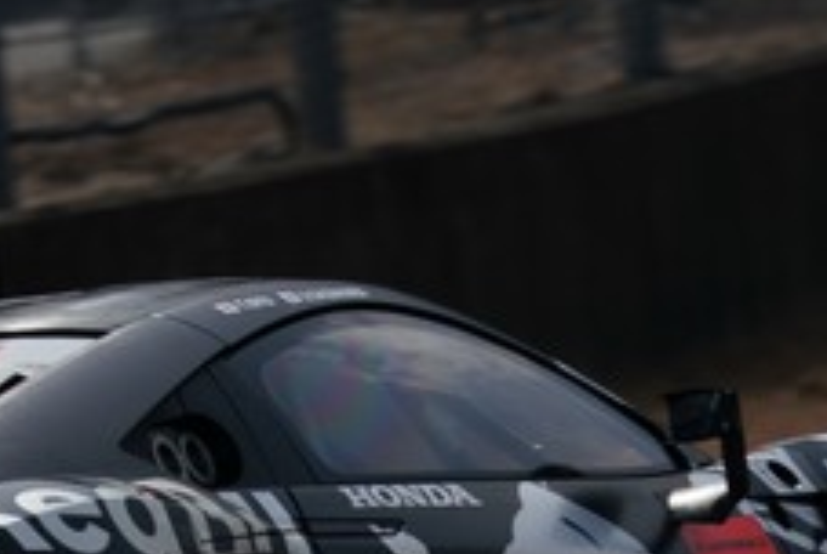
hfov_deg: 1.3
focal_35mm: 1584
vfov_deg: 0.9
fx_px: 36435
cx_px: 186
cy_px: 452
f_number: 11
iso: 200
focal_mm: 500
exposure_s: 1/800
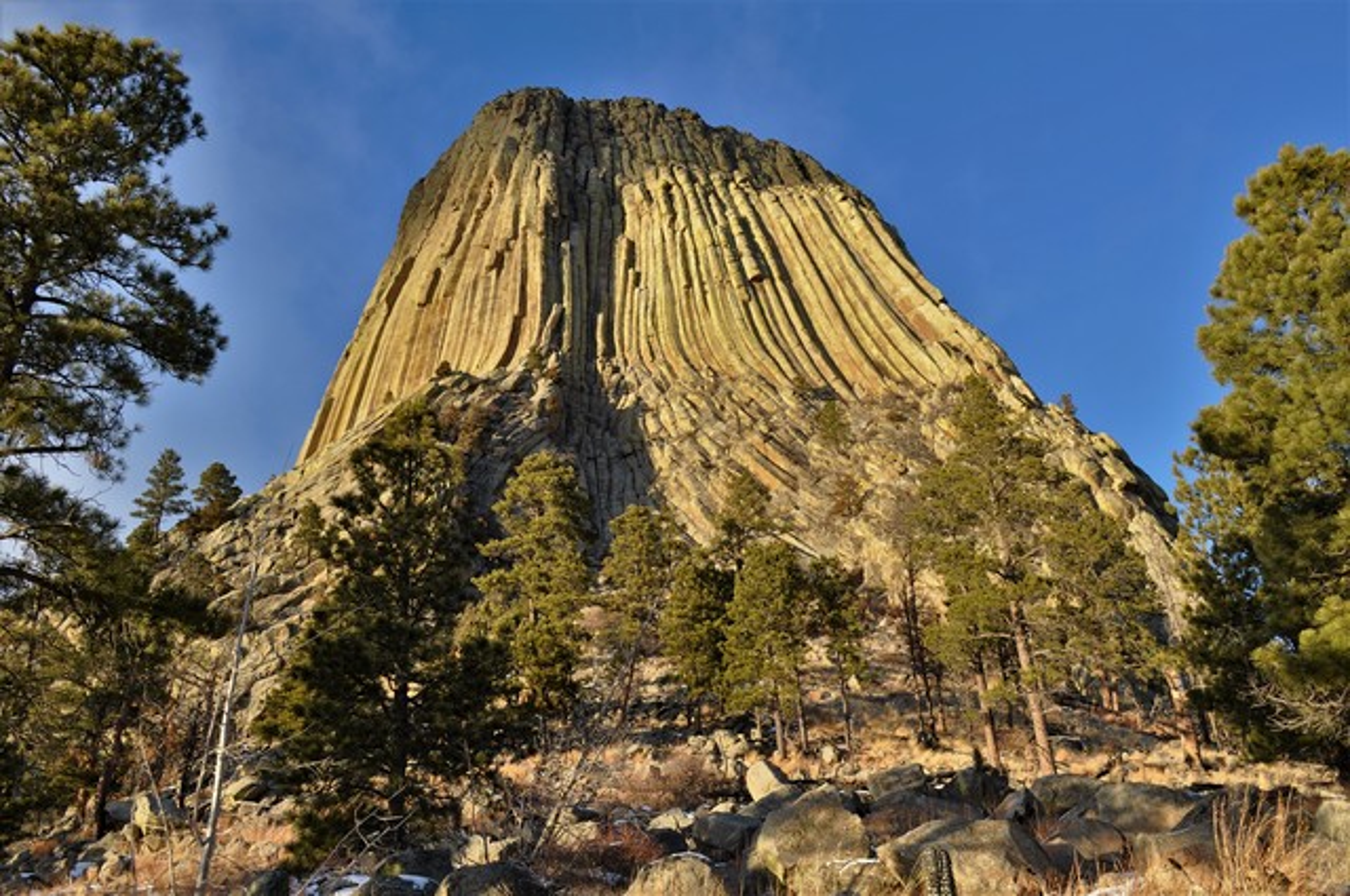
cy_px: 448
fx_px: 1011
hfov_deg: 67.4
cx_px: 675
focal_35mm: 27
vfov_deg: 47.8
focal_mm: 18
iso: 200
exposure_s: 1/200
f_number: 7.1
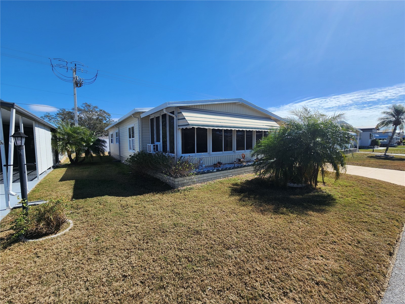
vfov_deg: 89.9
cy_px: 152
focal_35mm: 13
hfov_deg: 106.2
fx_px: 152
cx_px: 202
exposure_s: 1/2157
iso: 50
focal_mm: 2.2
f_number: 2.2
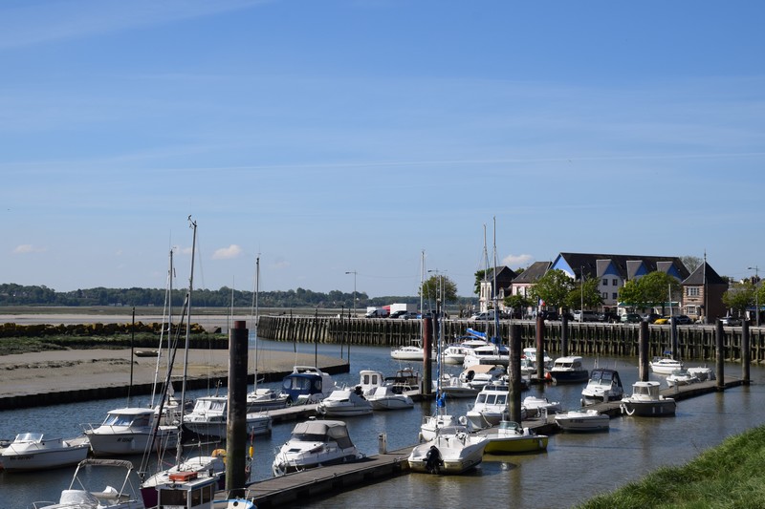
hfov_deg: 29.9
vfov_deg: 20.2
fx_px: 1434
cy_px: 254
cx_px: 382
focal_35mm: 68
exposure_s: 1/500
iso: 200
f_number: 11
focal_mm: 45
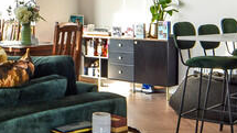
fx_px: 440
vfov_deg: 17.1
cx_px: 31
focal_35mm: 70
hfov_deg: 29.1
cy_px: 20
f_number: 7.1
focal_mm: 14
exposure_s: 1/60
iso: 400
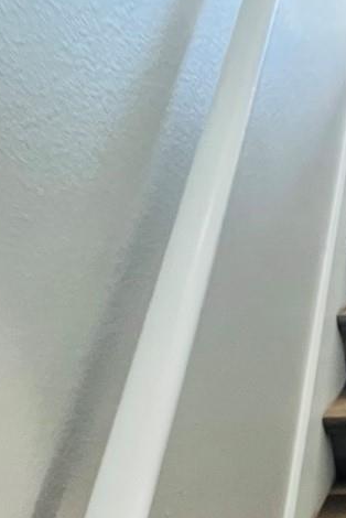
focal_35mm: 46
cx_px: 459
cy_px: 510
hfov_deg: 25.0
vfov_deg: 38.3
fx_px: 662
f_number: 1.8
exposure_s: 1/60
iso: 800
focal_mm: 1.57
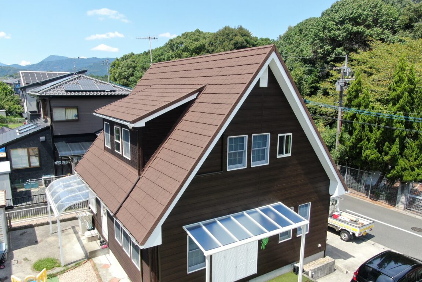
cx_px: 203
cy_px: 158
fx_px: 305
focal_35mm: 26
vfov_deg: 49.4
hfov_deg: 69.4
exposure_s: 1/640
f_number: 2.8
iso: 100
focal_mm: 4.39
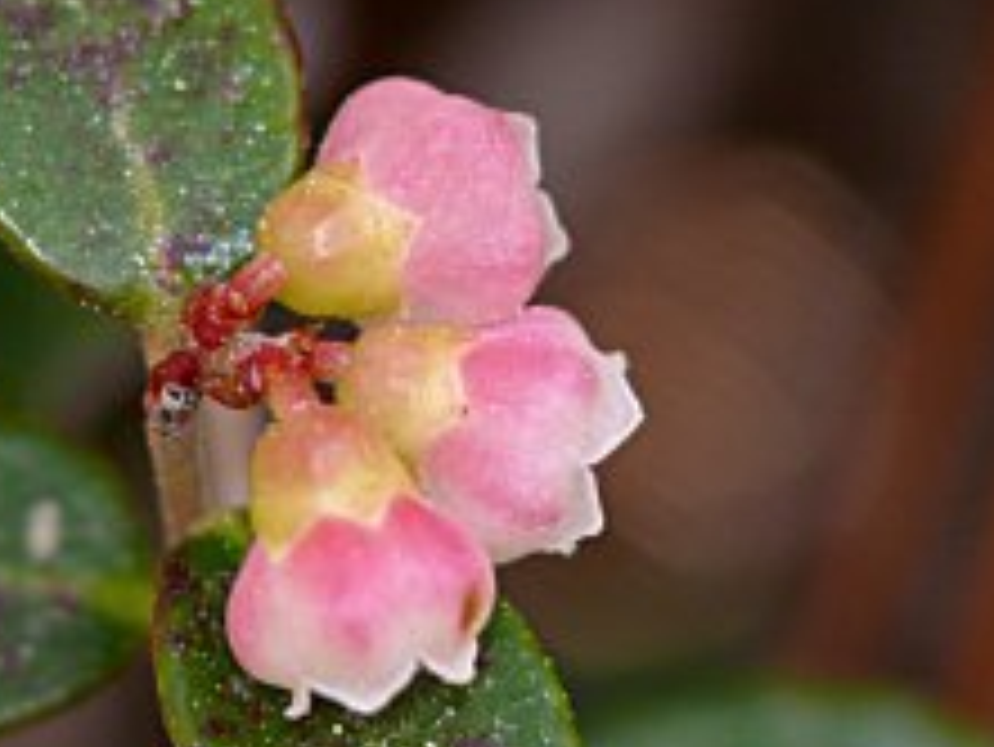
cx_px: 369
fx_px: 24565
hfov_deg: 2.3
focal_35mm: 855
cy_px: 346
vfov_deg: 1.7
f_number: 4
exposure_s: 1/200
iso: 100
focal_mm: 88.8
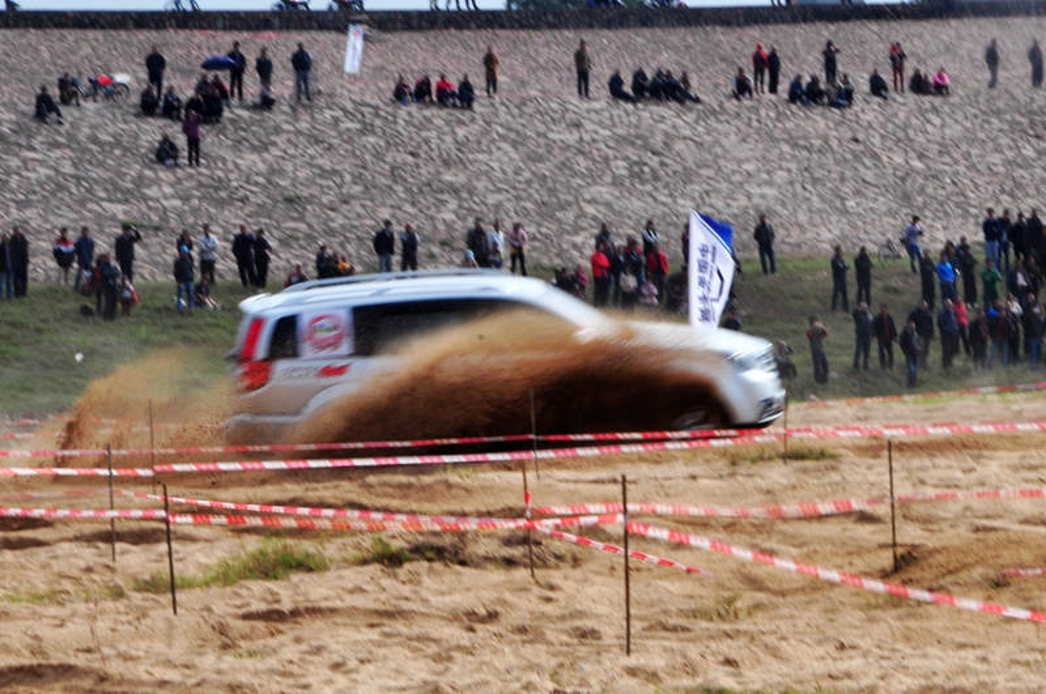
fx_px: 4570
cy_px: 347
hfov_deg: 13.1
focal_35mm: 158
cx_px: 523
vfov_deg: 8.7
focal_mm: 105
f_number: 29
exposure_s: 1/60
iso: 250
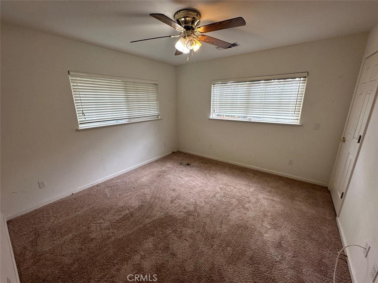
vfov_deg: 85.7
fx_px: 153
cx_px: 189
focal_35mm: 14
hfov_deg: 102.1
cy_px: 142
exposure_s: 1/120
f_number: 2.2
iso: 125
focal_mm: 2.22
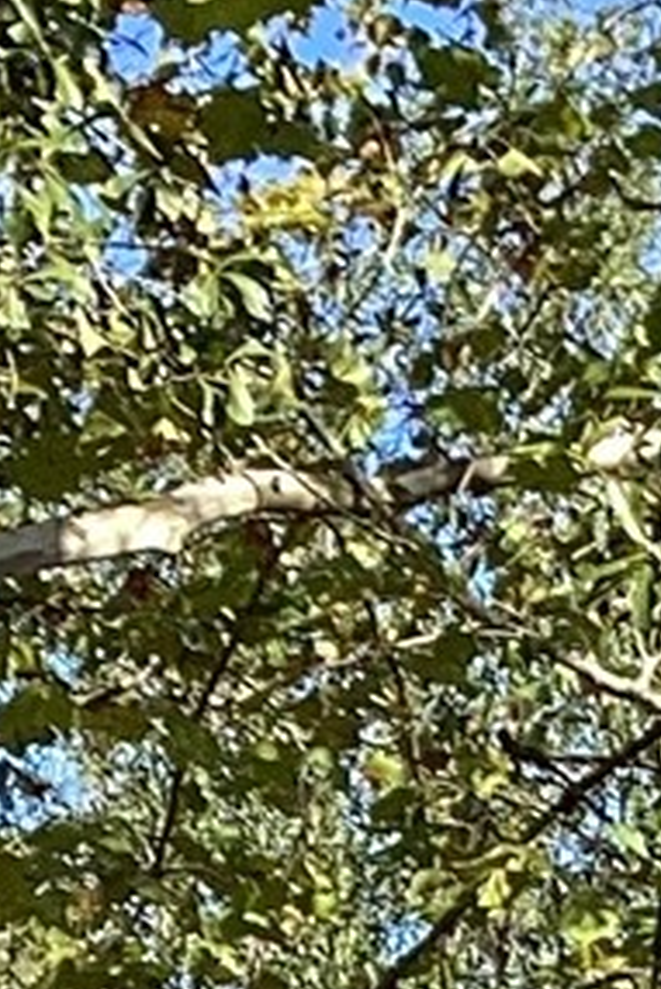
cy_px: 2262
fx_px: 6354
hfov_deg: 5.9
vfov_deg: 8.3
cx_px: -377
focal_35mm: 231
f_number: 2.4
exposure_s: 1/431
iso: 25
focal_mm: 3.3
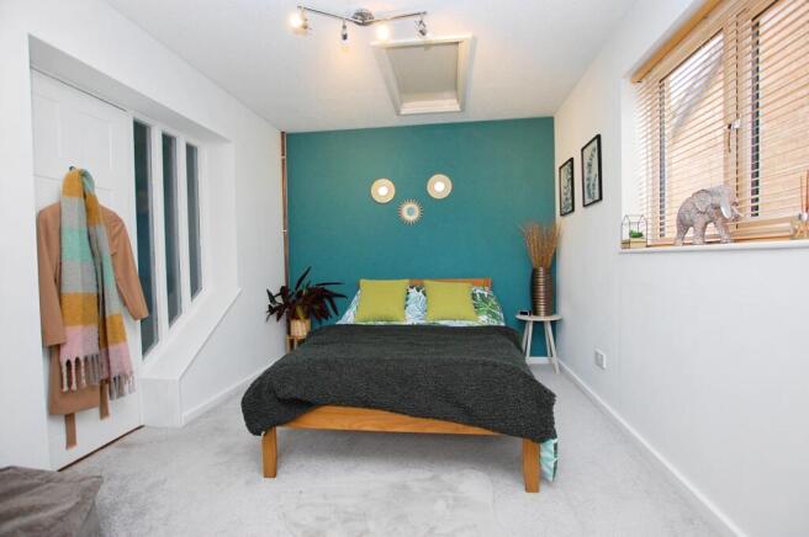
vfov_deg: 77.2
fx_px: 337
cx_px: 404
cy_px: 268
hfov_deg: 100.4
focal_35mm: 15
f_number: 4
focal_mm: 10
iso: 800
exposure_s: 1/100
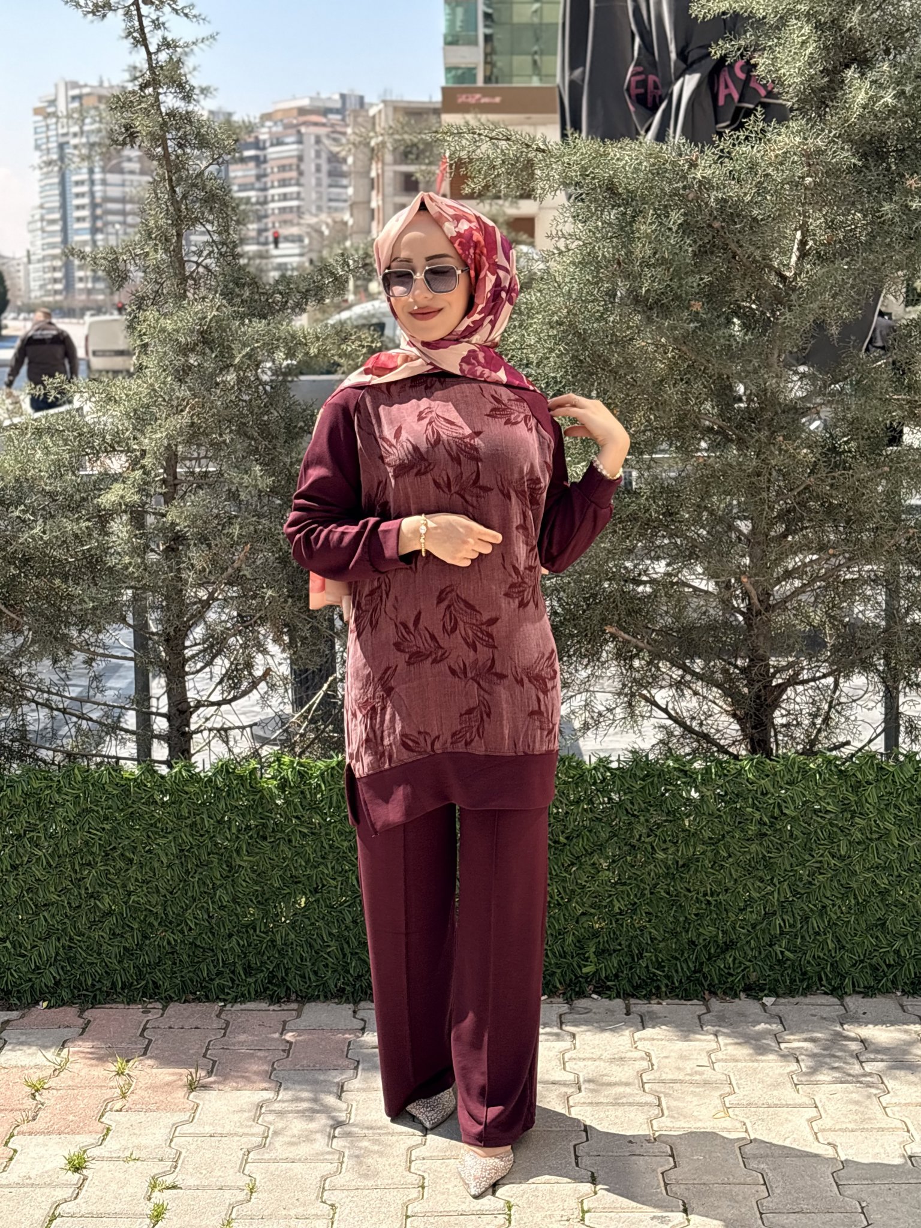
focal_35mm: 52
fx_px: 1845
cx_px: 460
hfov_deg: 28.0
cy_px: 614
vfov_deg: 36.8
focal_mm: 5.96
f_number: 1.6
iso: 50
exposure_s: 1/2012
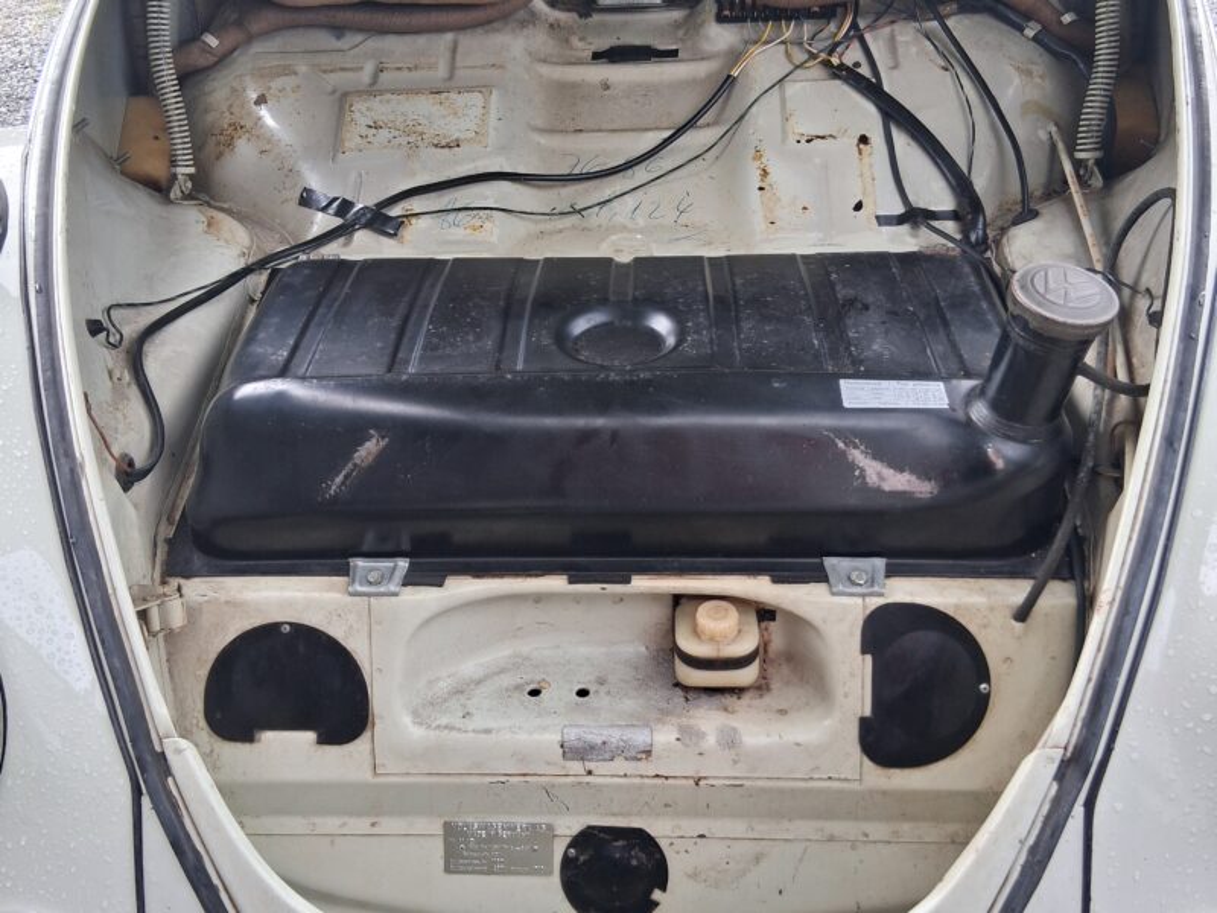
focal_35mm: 26
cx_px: 608
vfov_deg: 53.1
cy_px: 456
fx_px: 914
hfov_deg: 67.3
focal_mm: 3.98
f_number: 1.8
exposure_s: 1/100
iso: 40
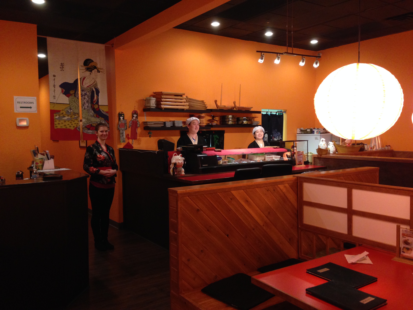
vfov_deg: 42.9
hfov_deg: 55.4
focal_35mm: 33
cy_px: 155
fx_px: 394
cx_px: 206
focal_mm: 4.12
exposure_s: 1/20
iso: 200
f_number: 2.4
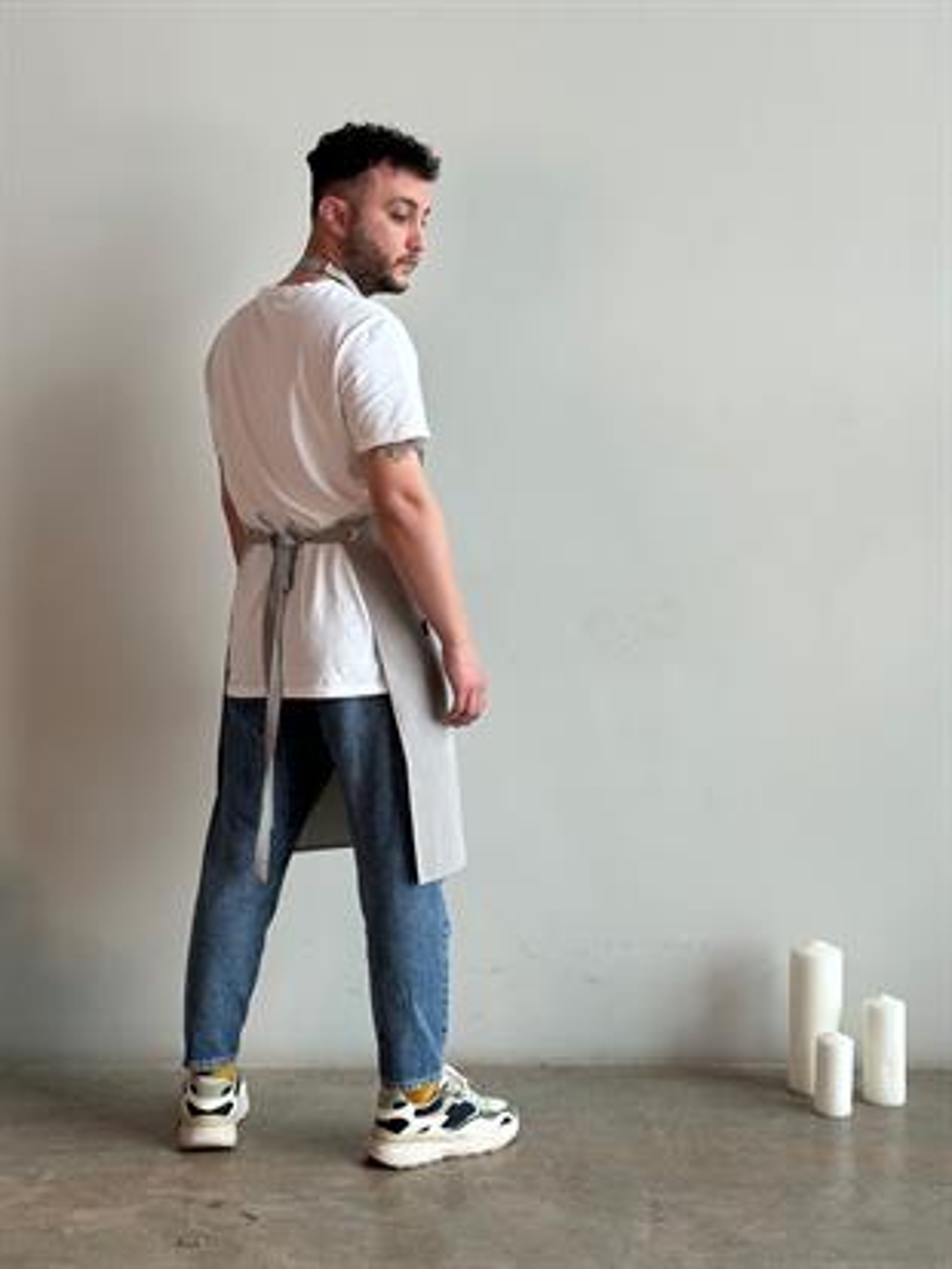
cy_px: 634
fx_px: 1759
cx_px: 476
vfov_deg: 39.6
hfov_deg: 30.3
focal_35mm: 48
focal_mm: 6.86
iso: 50
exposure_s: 1/100
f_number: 1.78
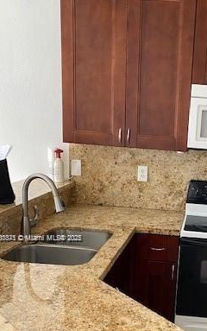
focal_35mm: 46
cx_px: 190
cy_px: 239
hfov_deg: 27.0
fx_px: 414
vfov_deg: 42.4
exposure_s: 1/60
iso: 160
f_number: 1.8
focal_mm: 4.25
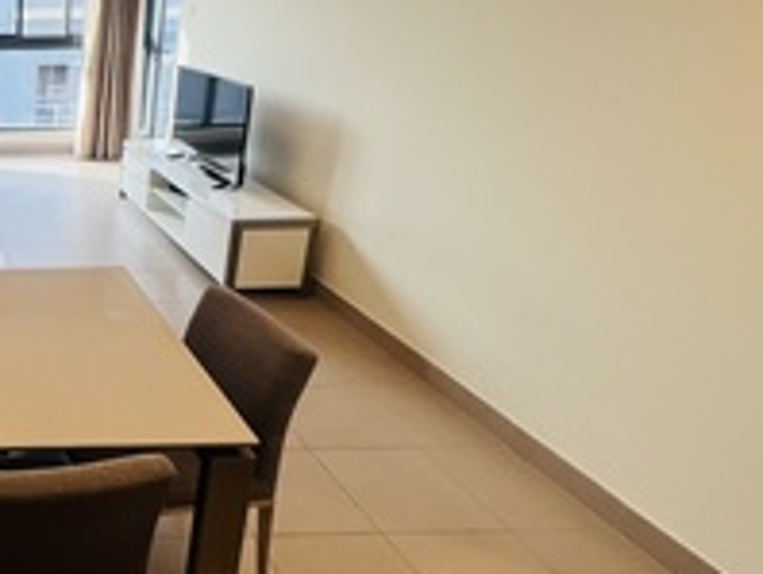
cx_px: -106
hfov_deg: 43.6
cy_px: 187
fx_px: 662
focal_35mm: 30
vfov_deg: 46.1
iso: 80
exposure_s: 1/100
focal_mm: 1.57
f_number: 1.8
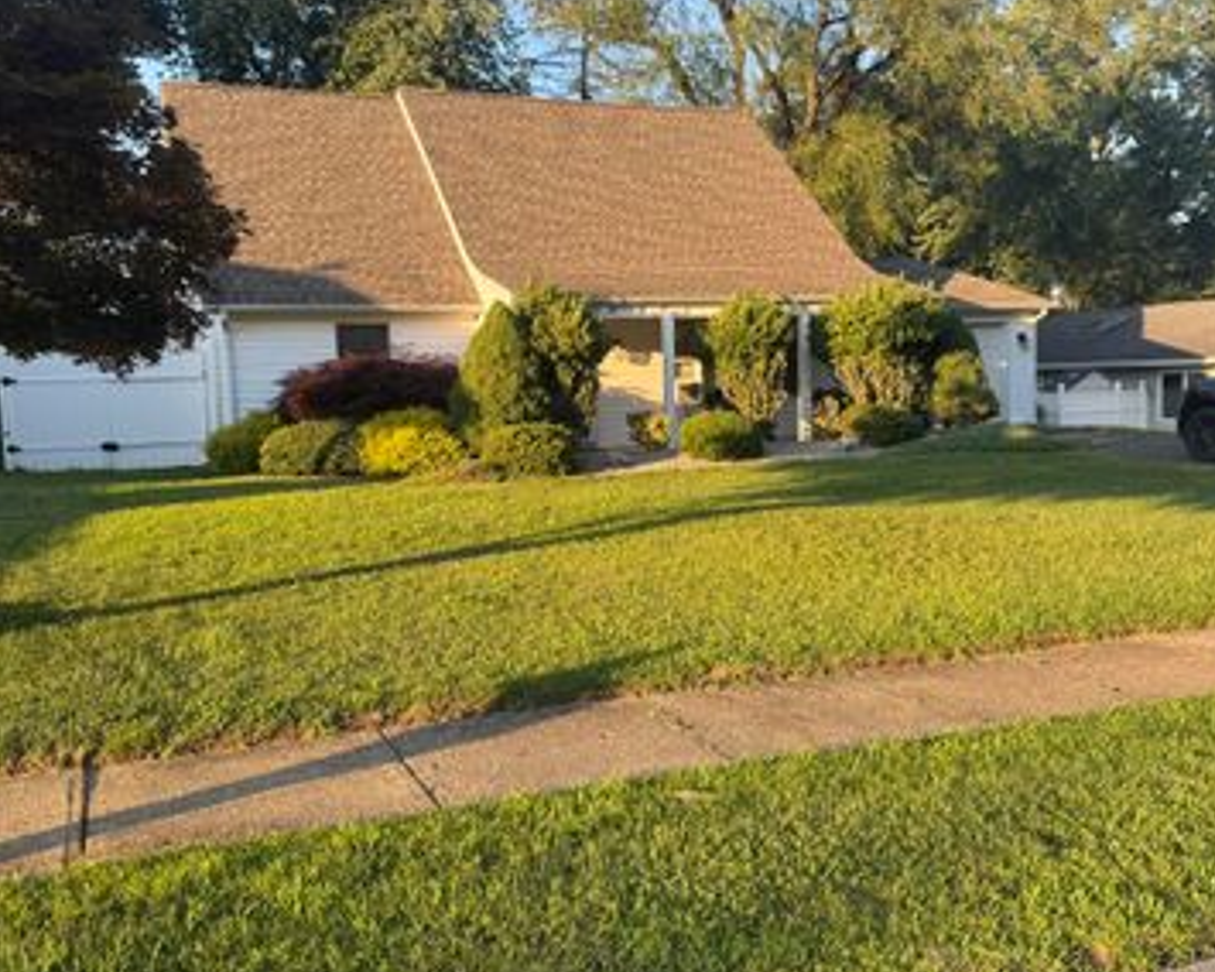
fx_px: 1187
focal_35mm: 33
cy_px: 464
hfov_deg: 54.2
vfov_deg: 44.5
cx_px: 578
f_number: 1.78
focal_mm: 6.76
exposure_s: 1/604
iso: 80
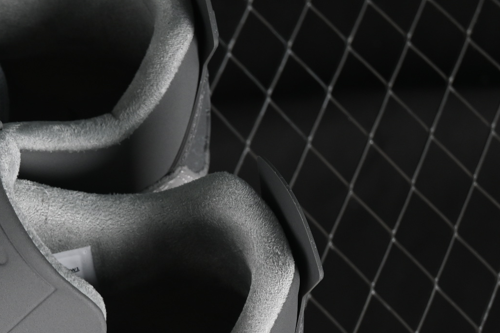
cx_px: -168
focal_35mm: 202
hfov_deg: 10.0
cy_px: 336
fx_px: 2805
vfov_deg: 6.8
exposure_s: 1/60
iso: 160
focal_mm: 50
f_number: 6.3
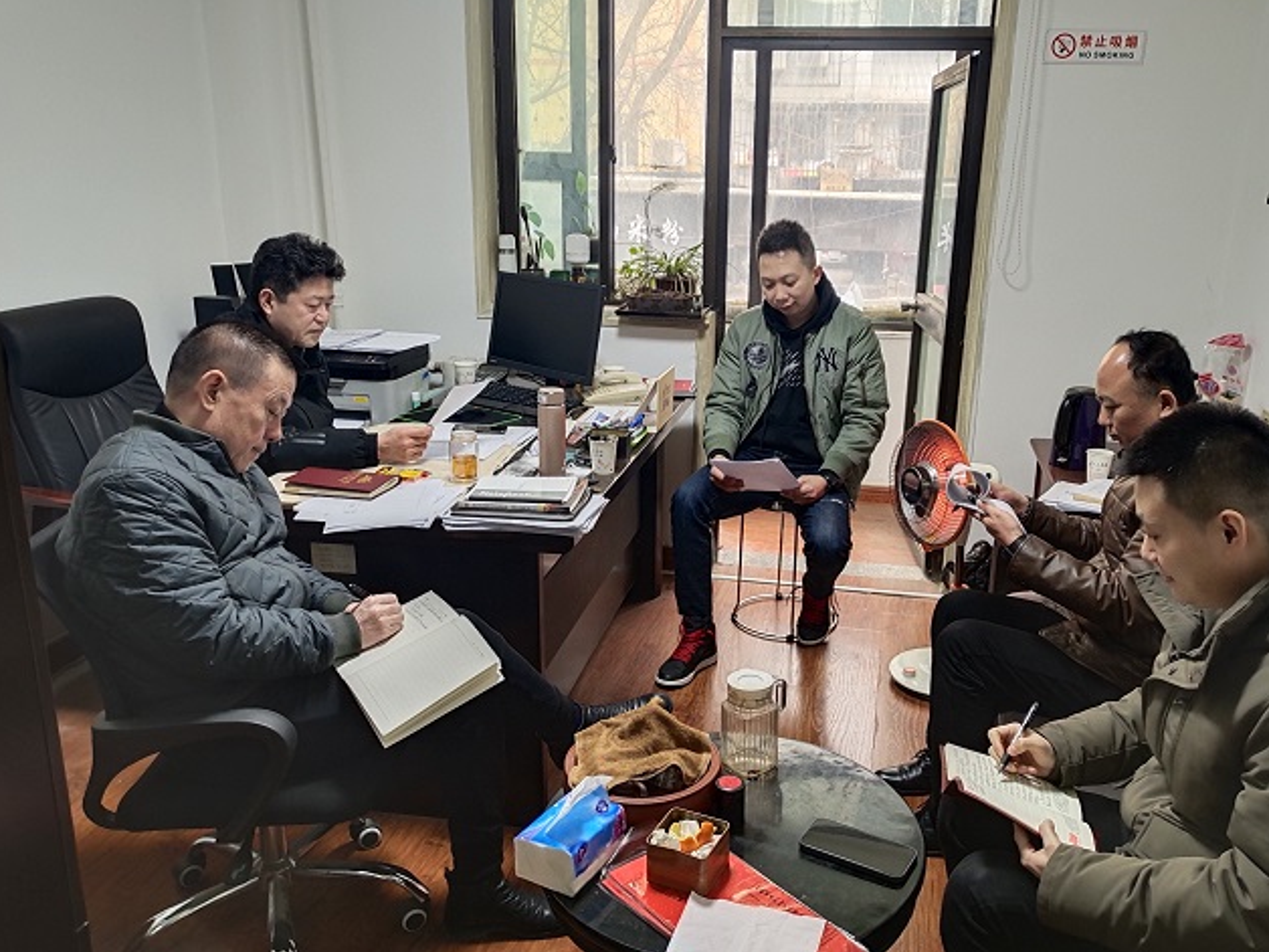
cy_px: 480
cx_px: 695
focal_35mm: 29
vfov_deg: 48.2
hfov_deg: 61.5
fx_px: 1063
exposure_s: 1/50
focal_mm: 5.58
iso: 295
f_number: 1.8
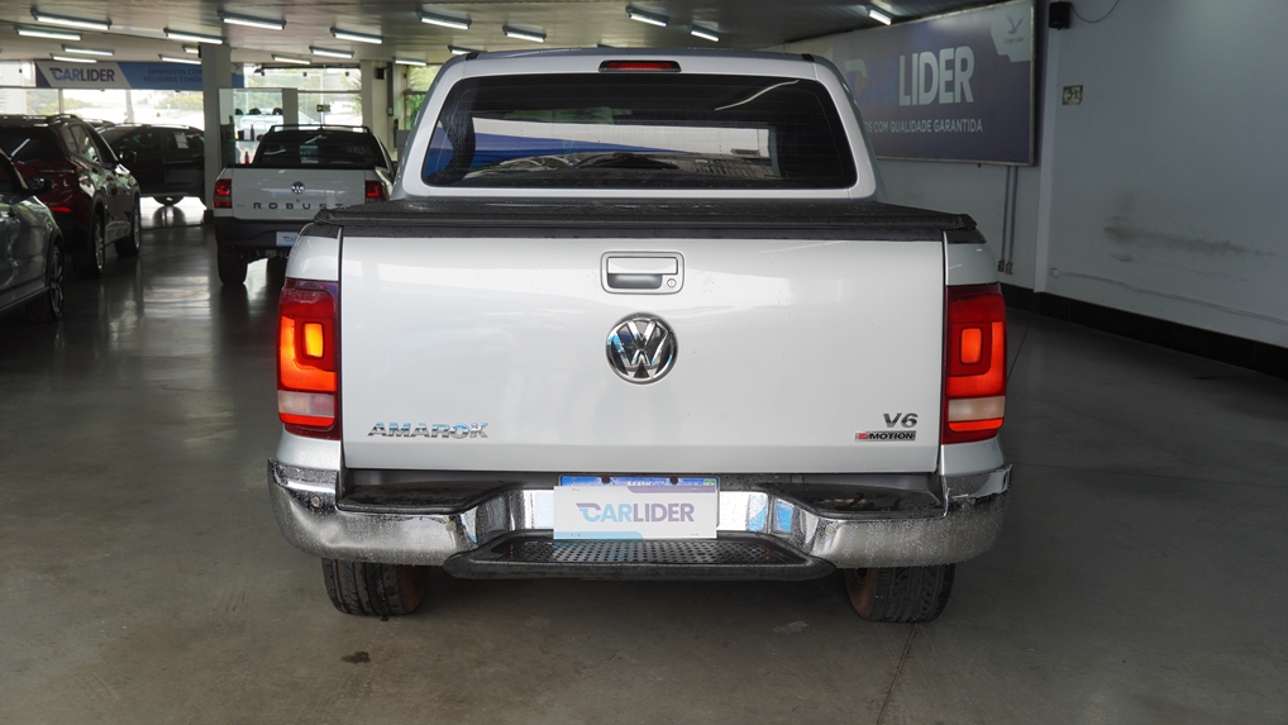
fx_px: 1350
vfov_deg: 30.0
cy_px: 328
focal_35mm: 40
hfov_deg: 51.0
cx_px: 644
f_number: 4.5
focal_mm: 25
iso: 100
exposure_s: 1/80
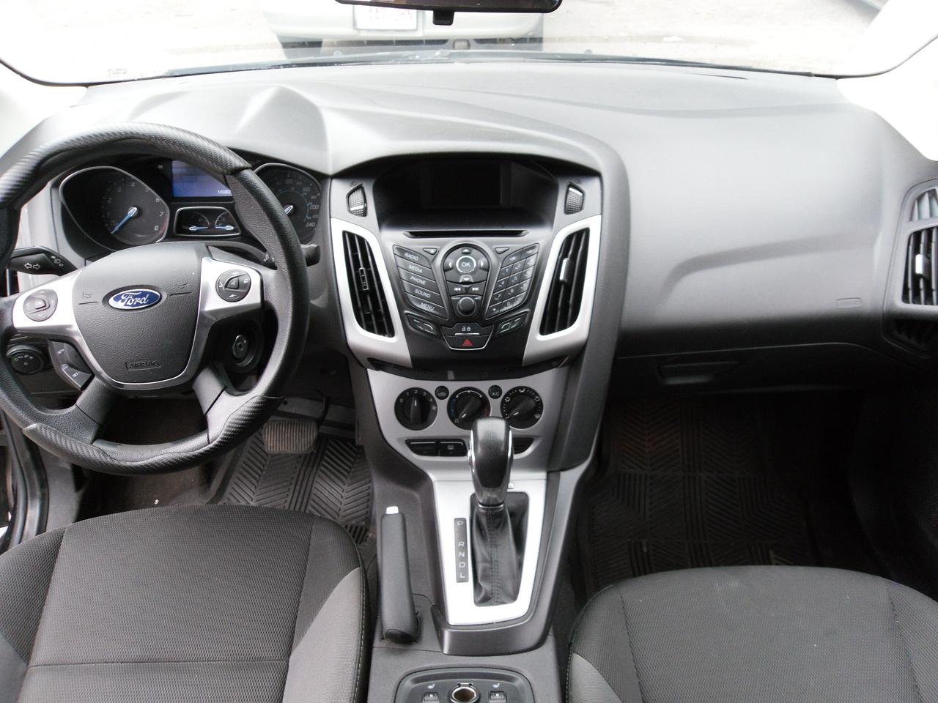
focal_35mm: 35
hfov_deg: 52.6
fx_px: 948
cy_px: 352
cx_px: 469
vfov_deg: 40.7
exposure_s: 1/22
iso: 100
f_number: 3.5
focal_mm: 6.3
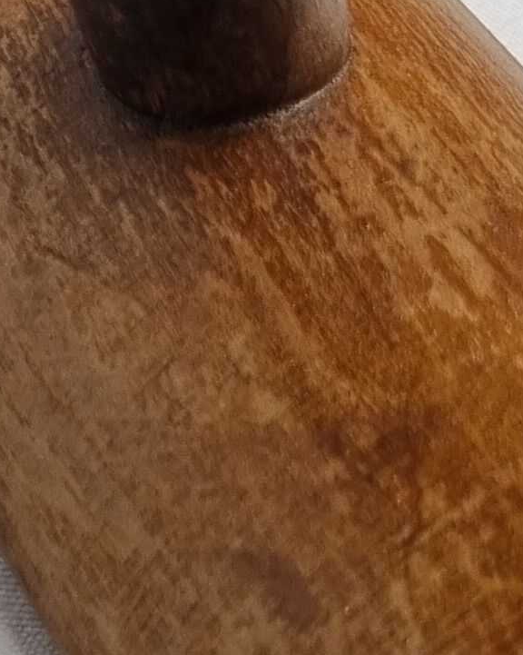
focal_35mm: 142
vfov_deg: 13.6
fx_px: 2750
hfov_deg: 10.3
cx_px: -365
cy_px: 213
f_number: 1.8
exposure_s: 1/150
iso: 50
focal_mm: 5.4
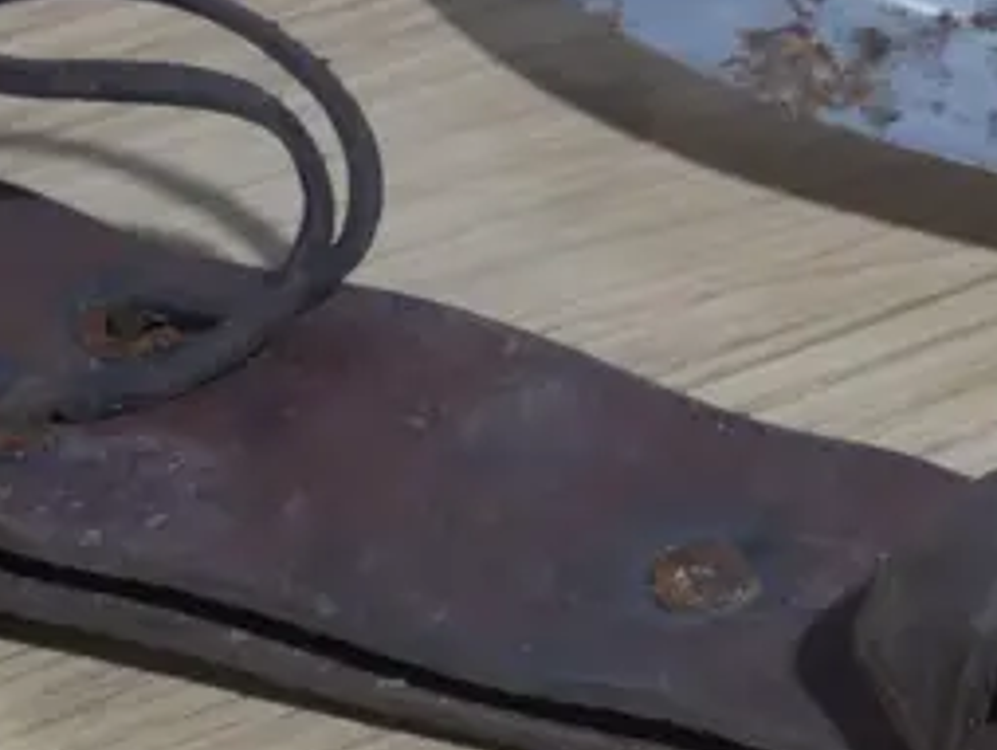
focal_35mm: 234
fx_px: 6746
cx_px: 1723
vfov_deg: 6.3
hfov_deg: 8.2
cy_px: 721
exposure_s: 1/60
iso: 640
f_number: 5.4
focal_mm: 29
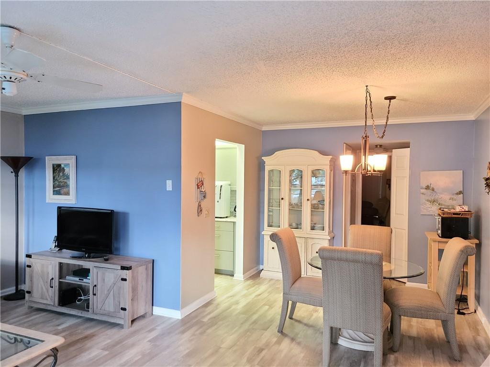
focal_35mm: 26
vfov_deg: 53.1
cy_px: 184
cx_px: 245
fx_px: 368
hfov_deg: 67.3
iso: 320
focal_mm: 5.4
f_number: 1.8
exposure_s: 1/39
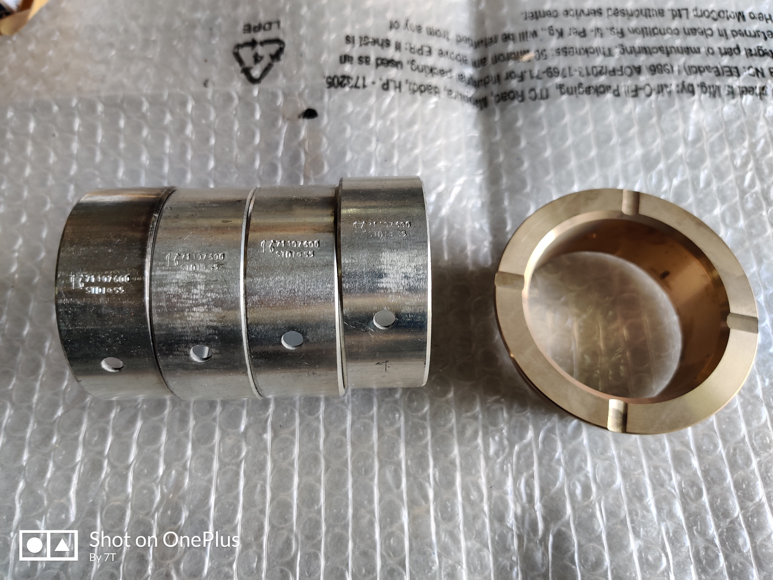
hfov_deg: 65.3
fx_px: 603
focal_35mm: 27
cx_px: 386
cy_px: 290
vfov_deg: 51.4
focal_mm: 4.75
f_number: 1.65
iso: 160
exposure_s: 1/50
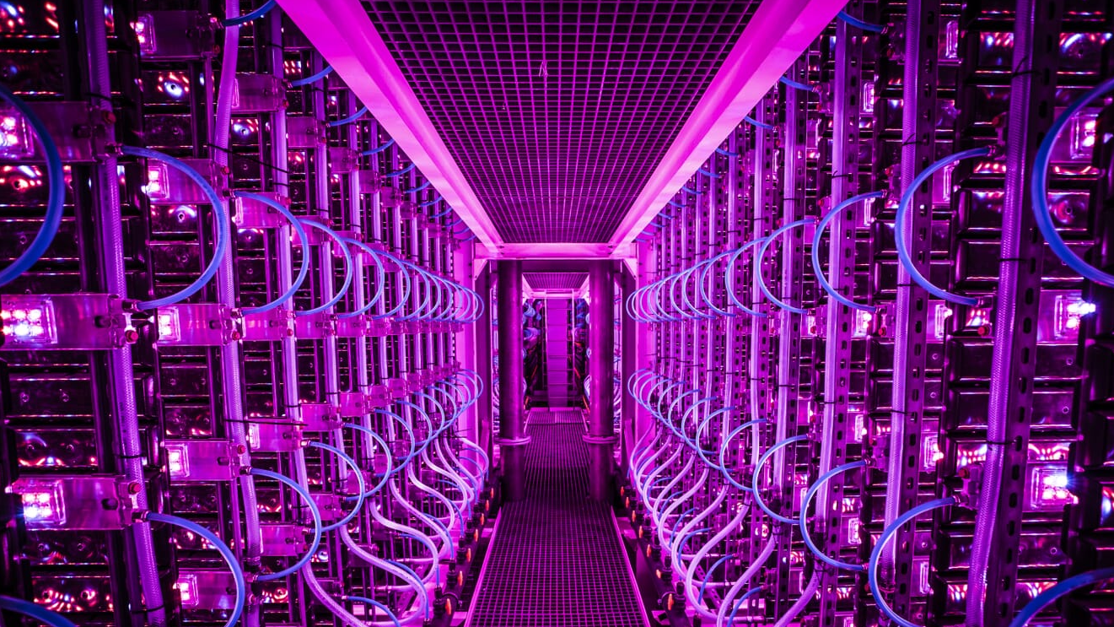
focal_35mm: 17
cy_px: 374
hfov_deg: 95.9
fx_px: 502
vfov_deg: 63.4
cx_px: 562
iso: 100
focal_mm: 16
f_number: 5.6
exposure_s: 1/200
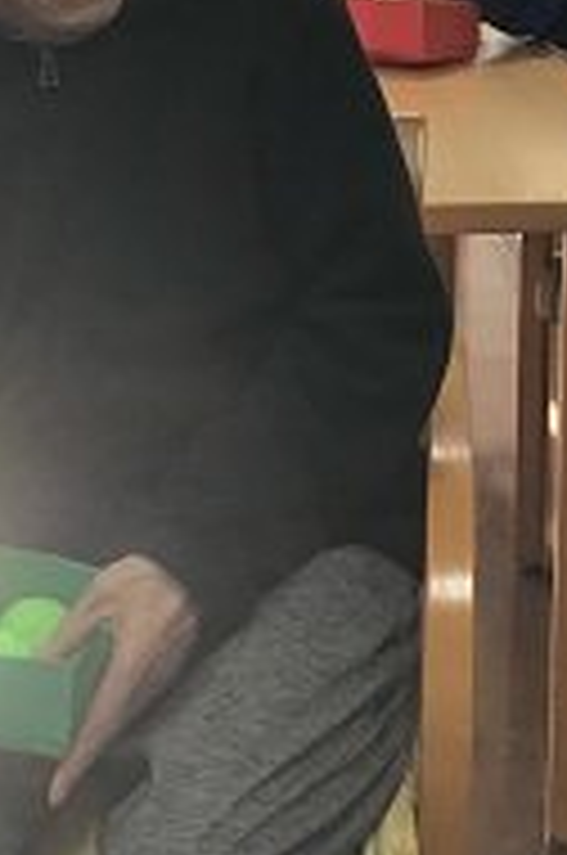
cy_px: 92
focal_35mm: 85
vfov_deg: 23.4
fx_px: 2015
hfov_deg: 15.8
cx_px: 536
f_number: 2.4
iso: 25
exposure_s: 1/40
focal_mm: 3.3
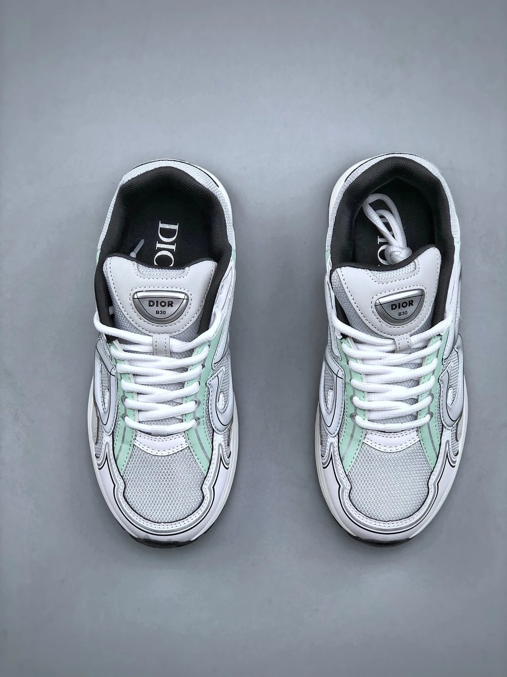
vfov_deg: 33.8
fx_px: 1113
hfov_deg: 25.7
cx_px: 254
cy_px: 338
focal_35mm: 57
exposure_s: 1/50
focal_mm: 6.6
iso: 20
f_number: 2.8
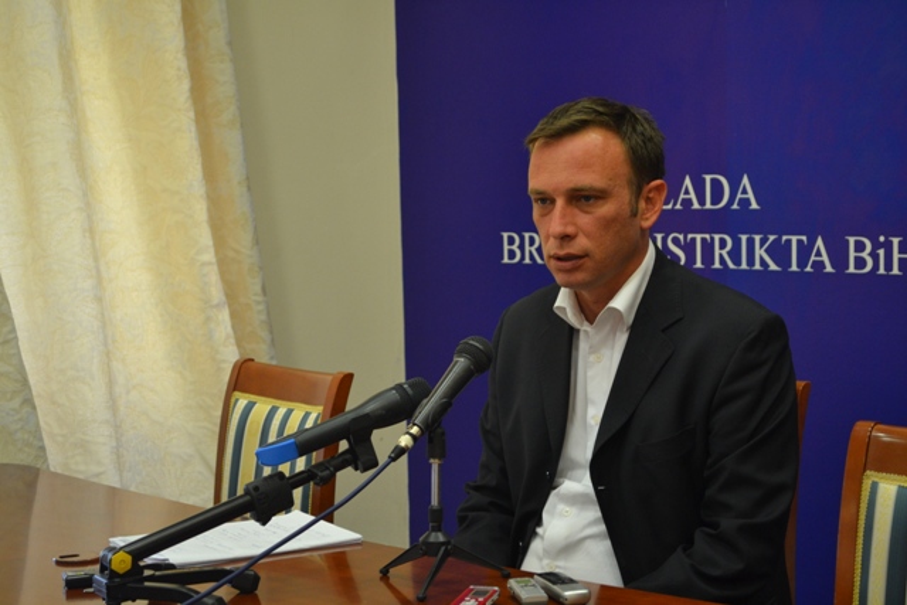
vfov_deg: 19.7
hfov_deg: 29.2
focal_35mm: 69
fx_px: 1739
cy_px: 302
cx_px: 454
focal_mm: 46
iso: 900
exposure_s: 1/60
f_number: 5.3
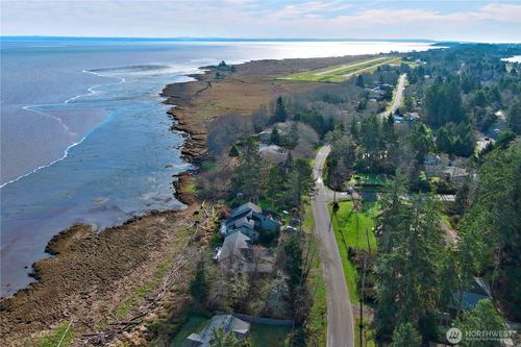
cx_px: 260
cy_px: 174
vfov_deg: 44.9
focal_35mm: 29
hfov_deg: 63.7
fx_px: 420
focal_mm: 10.57
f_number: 2.8
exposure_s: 1/1029
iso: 100
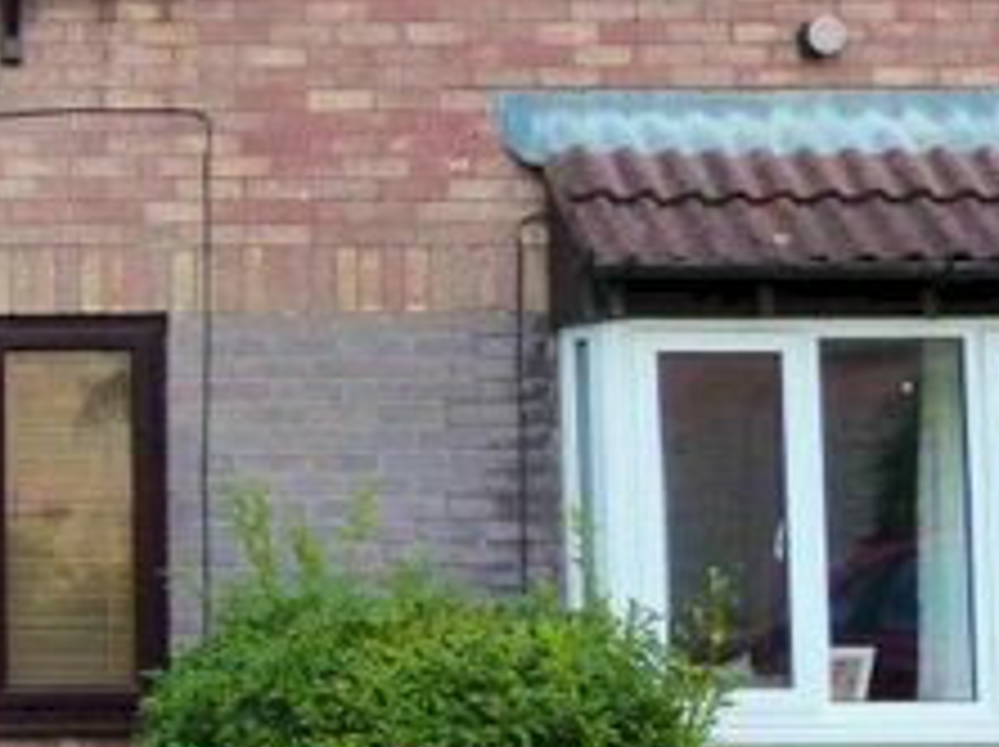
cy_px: 340
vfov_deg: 18.6
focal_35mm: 79
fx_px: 2277
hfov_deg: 22.1
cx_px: -315
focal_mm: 4.5
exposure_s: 1/400
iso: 160
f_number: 4
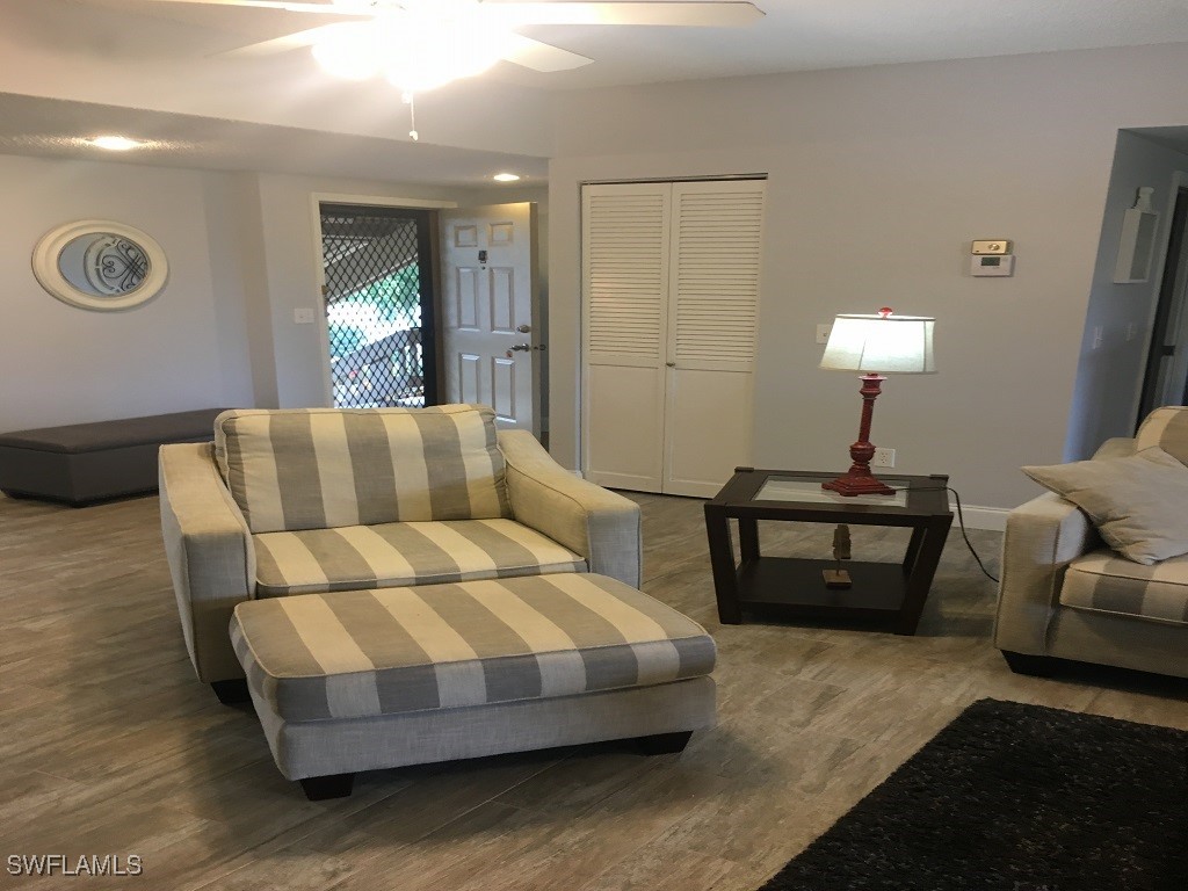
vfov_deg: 48.2
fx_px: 995
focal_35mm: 29
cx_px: 594
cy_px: 446
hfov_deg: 61.7
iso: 100
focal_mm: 4.15
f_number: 2.2
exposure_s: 1/30
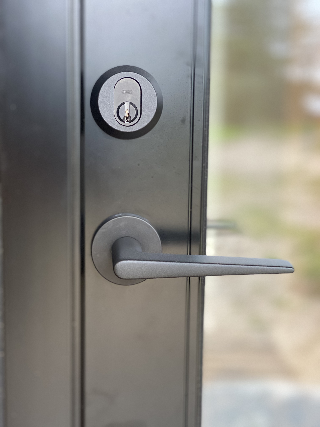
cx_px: 160
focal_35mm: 52
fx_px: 641
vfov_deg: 36.8
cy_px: 214
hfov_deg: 28.0
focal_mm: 6
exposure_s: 1/111
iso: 250
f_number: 2
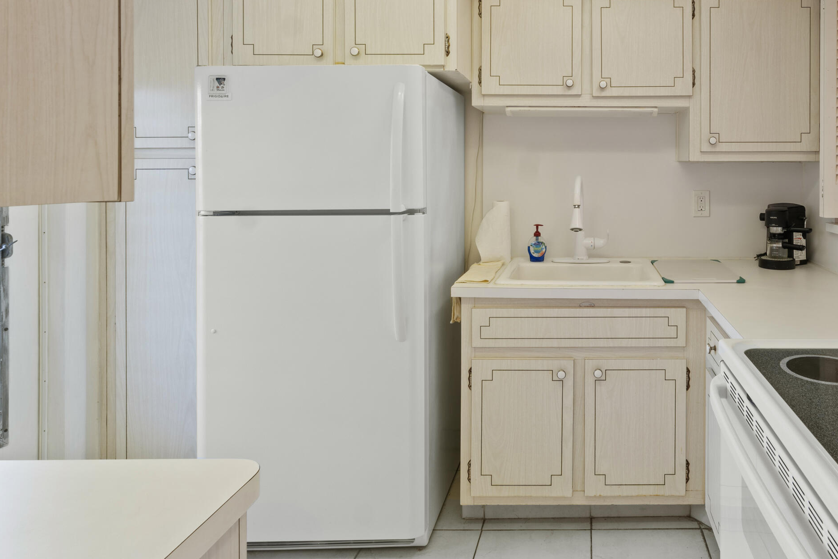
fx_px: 559
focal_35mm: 24
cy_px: 170
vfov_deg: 51.8
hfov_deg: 70.8
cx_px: 583
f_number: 10
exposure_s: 2.5
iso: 125
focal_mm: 10
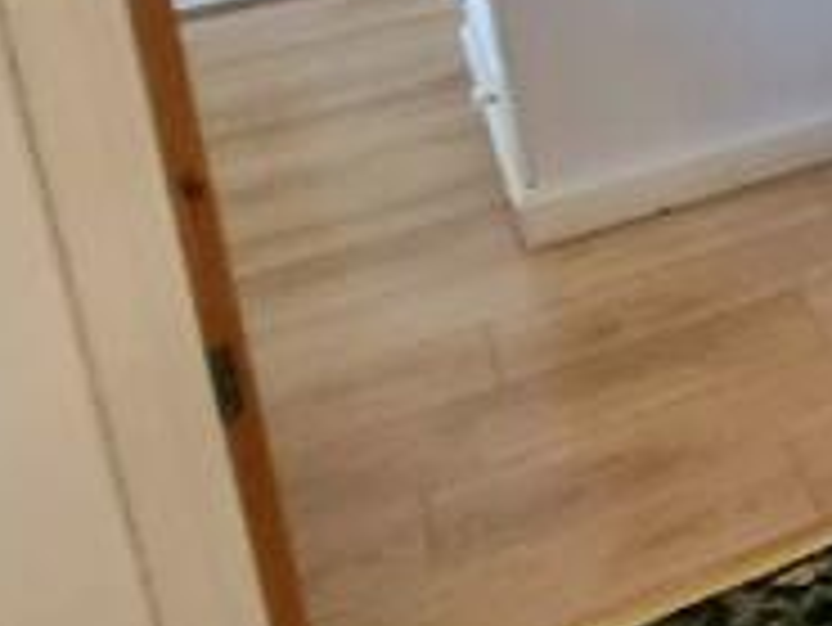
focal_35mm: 72
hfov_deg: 15.7
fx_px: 1732
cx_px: 1929
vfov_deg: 17.5
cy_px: -423
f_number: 2.2
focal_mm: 2.2
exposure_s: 1/33
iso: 640
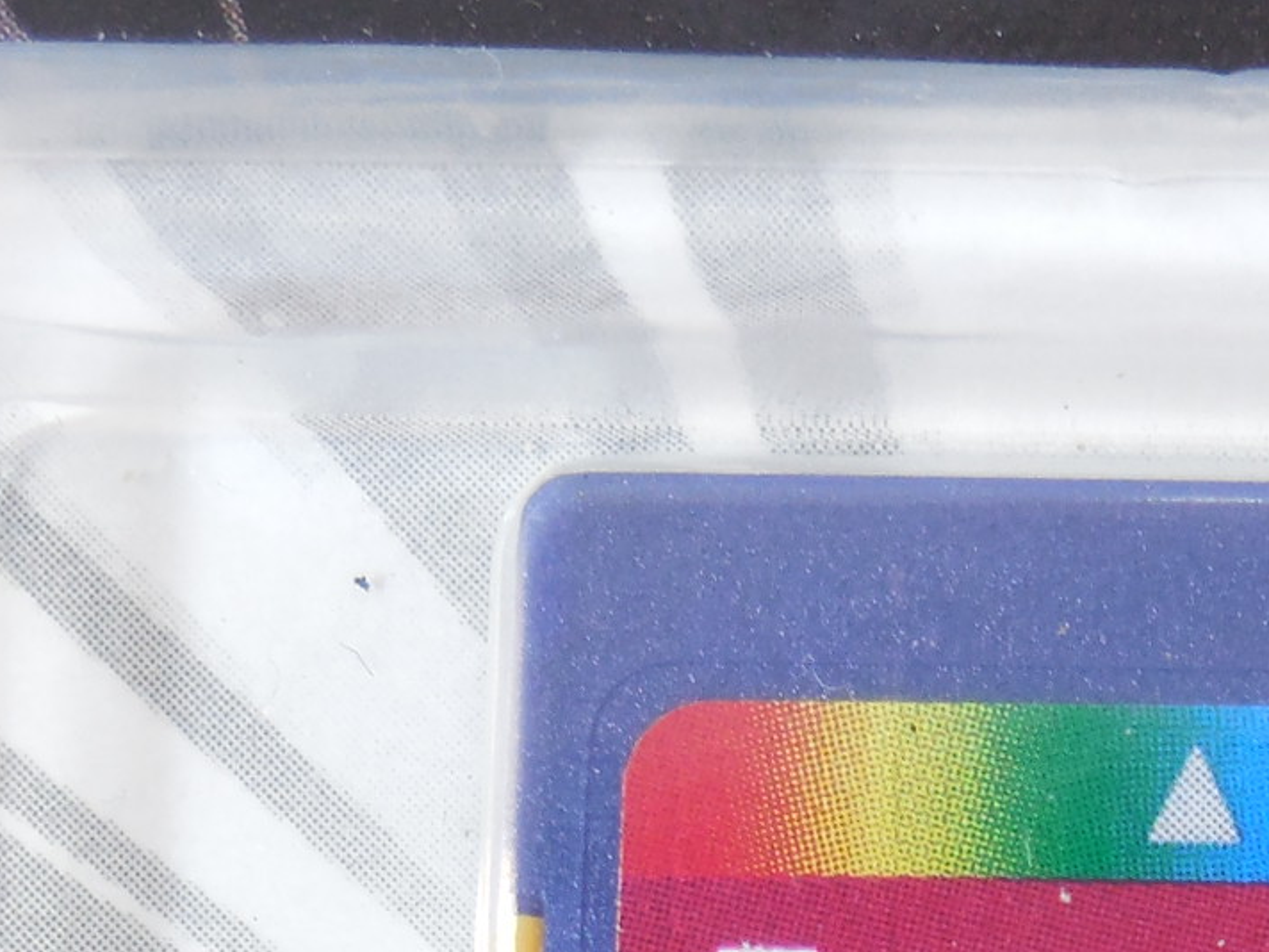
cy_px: 1360
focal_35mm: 83
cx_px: 1187
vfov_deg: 16.4
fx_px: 3043
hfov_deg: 22.9
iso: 200
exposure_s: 1/30
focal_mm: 4.6
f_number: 3.5
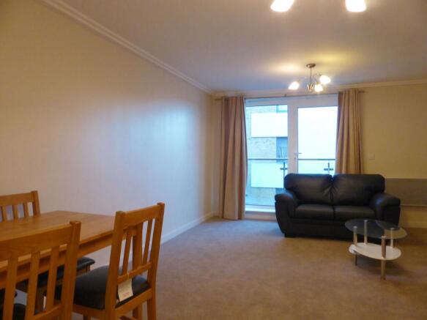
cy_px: 160
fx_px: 296
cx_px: 214
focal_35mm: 24
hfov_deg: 71.6
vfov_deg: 56.8
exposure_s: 1/10
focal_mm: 4.3
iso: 400
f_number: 4.5
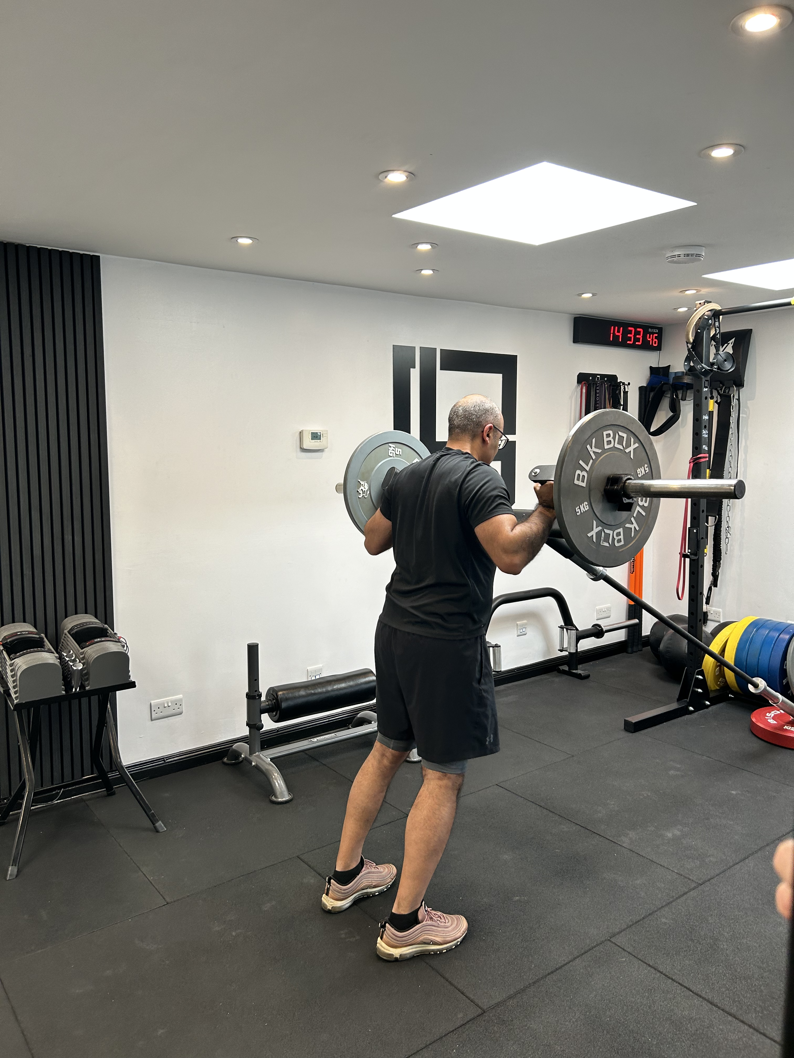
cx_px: 397
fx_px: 795
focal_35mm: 26
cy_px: 529
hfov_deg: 53.1
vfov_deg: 67.3
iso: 64
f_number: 1.5
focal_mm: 5.7
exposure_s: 1/121
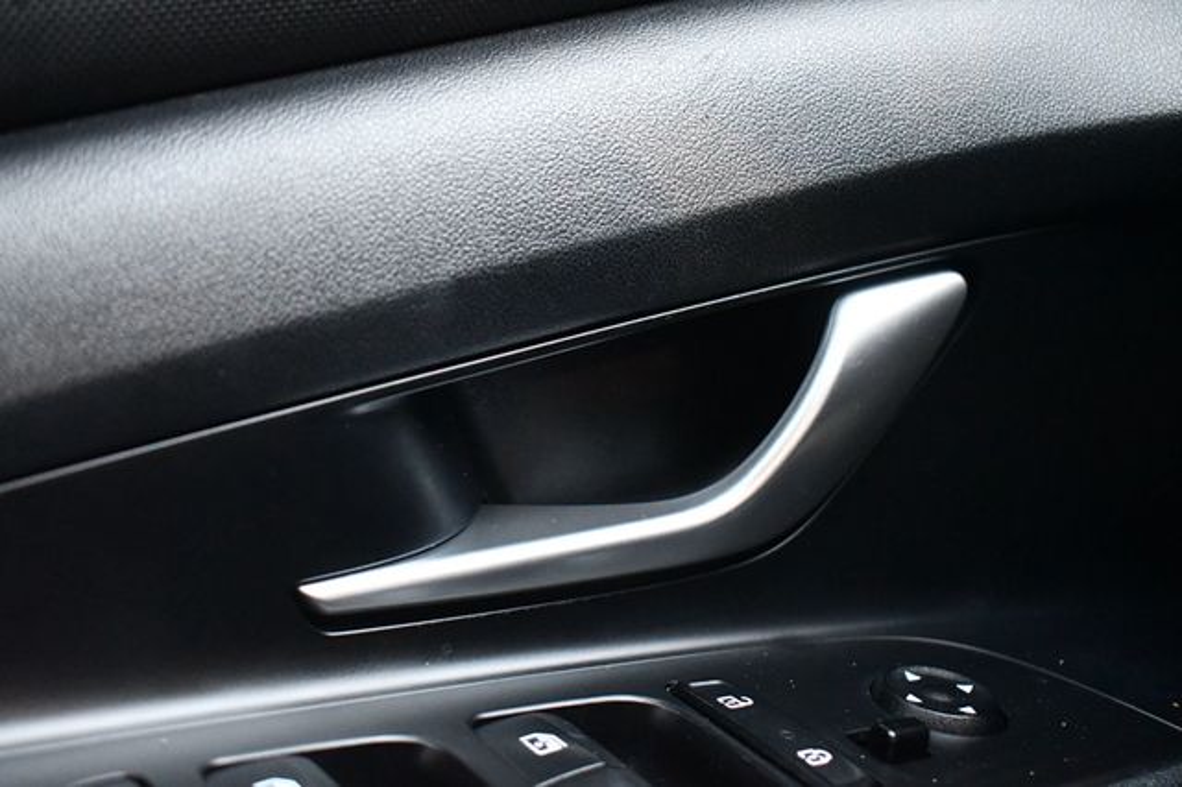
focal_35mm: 51
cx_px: 591
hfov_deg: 38.9
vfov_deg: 26.5
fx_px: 1674
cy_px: 394
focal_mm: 34
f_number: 4.5
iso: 8000
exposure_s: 1/60
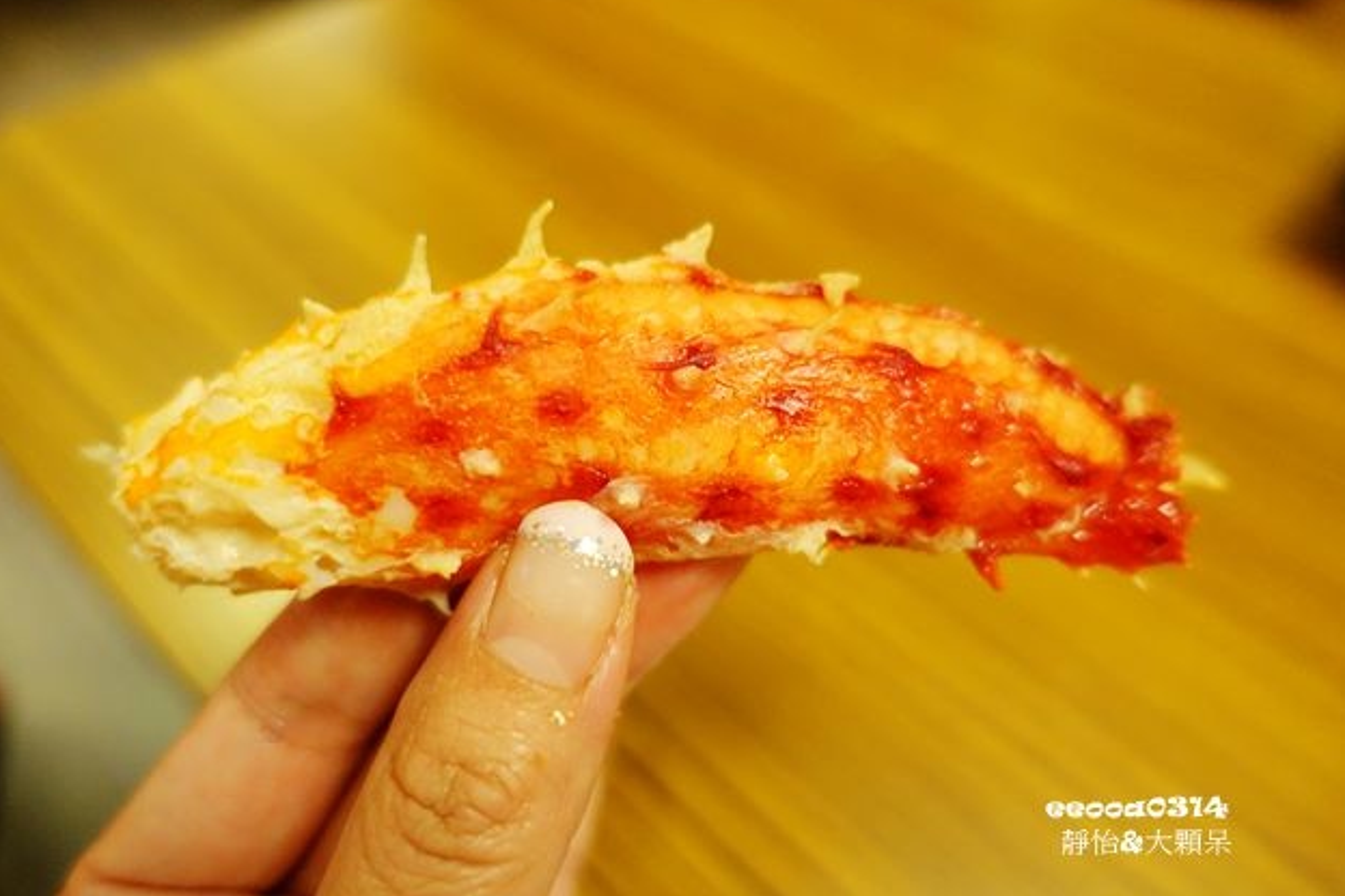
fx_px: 934
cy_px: 434
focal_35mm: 25
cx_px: 662
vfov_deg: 51.3
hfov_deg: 71.5
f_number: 1.8
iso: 800
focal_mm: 8.8
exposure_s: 1/30
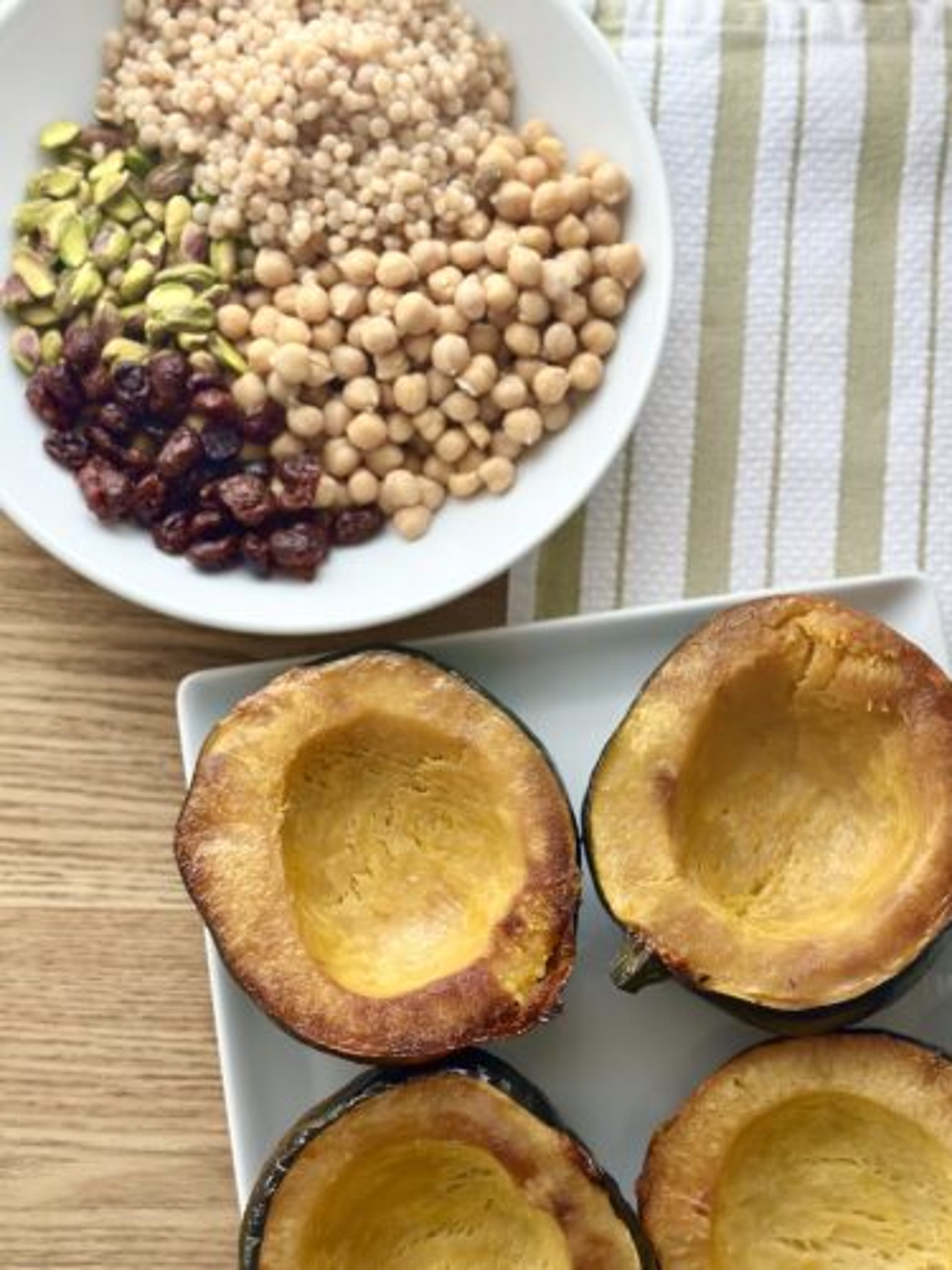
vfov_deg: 39.7
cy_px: 635
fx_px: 1760
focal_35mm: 48
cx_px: 476
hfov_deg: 30.3
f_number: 1.78
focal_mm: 6.86
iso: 250
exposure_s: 1/60
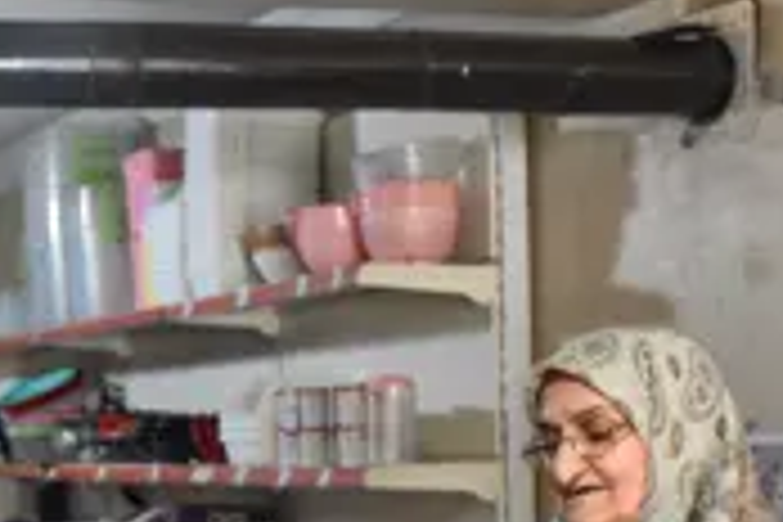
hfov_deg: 25.0
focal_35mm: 79
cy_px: 542
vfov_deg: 16.8
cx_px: 99
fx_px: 1718
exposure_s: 1/60
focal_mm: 22
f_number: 5
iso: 1600
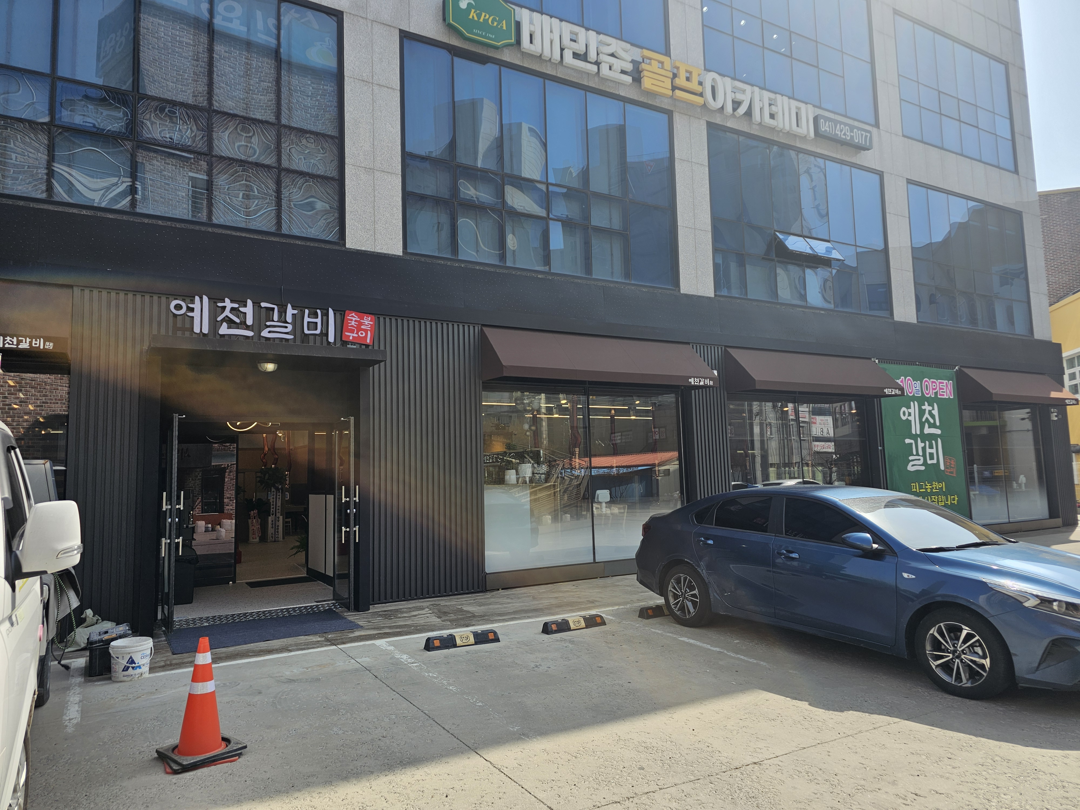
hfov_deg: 73.9
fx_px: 718
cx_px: 540
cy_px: 405
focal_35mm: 23
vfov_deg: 58.9
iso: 10
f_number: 1.7
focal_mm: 6.3
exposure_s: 1/499
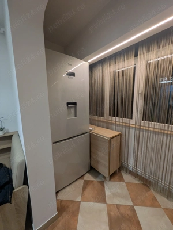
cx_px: 86
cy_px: 115
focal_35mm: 14
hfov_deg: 85.7
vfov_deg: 102.1
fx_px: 93
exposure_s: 1/50
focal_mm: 1.83
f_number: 2.2
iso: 309
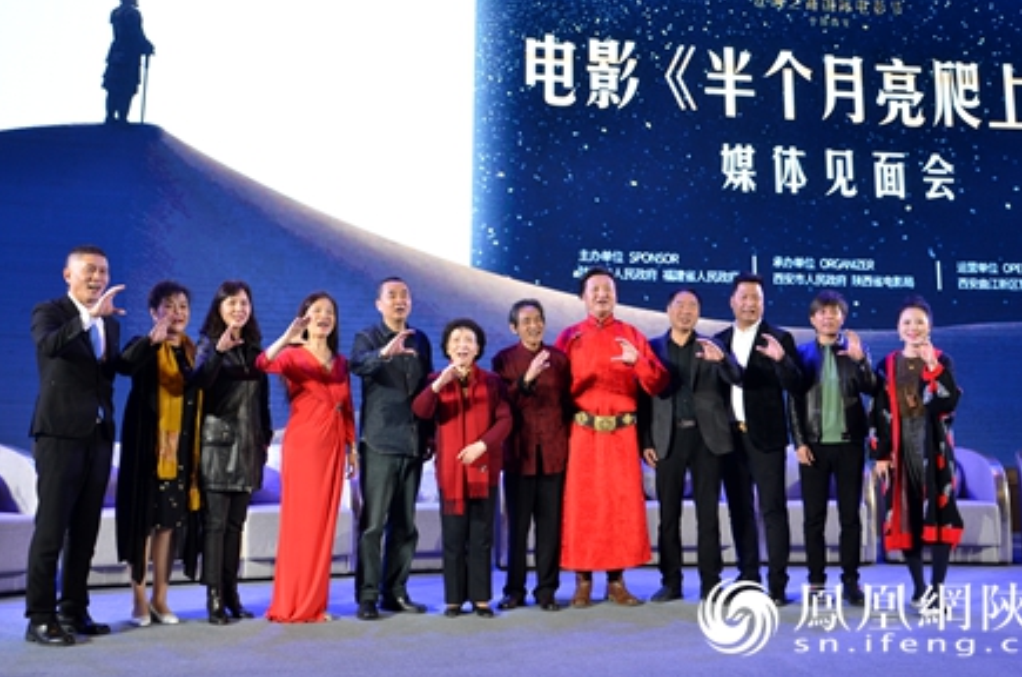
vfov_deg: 42.1
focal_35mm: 31
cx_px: 515
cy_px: 302
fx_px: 878
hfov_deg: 60.4
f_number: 4
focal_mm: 18
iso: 400
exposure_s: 1/60
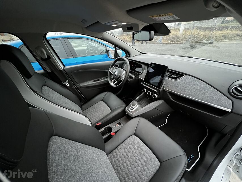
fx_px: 91
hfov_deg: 106.2
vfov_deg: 89.9
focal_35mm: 13
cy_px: 91
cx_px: 121
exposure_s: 1/45
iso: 1000
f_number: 1.8
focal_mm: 1.57
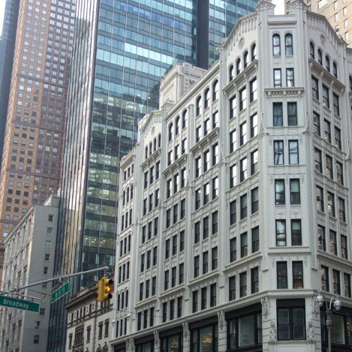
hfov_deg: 32.0
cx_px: 274
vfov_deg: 32.6
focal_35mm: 52
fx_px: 598
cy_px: 226
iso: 125
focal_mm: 10.4
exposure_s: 1/250
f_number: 2.2
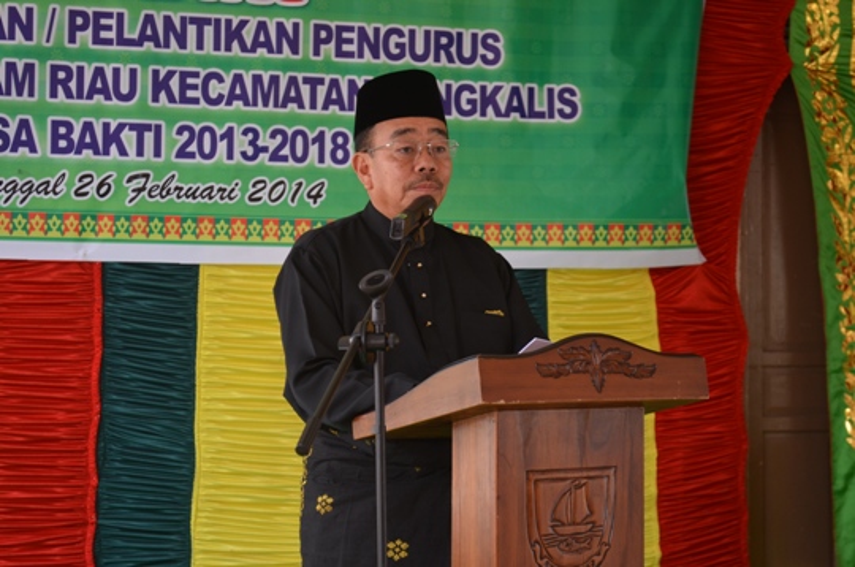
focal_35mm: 78
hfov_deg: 26.0
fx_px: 1849
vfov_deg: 17.4
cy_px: 284
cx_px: 428
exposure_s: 1/125
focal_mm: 52
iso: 360
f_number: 5.6
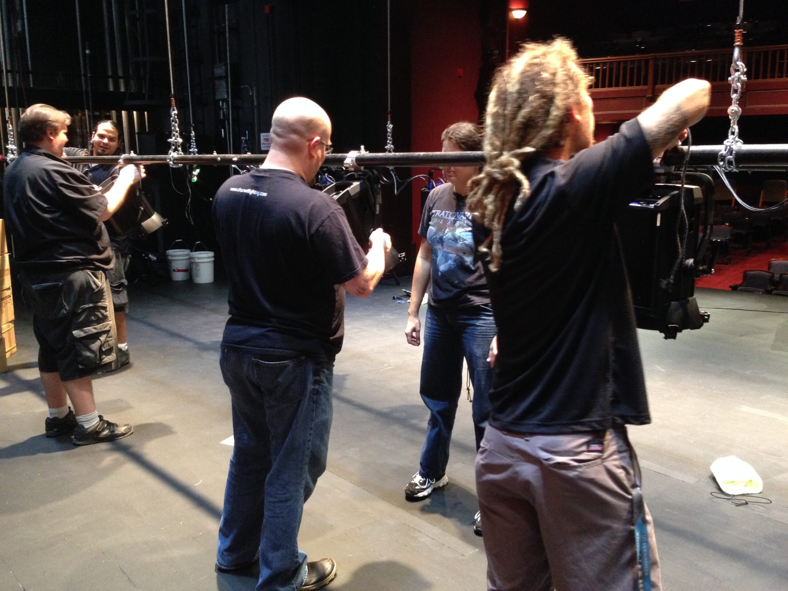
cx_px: 394
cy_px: 296
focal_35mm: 33
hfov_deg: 55.4
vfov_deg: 42.9
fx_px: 751
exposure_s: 1/20
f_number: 2.4
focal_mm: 4.12
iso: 400
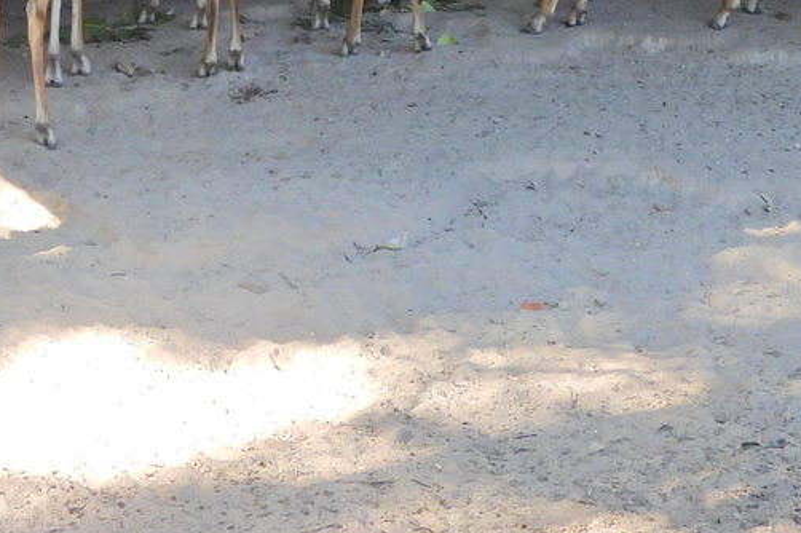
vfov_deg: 6.8
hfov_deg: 10.3
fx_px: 4425
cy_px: -204
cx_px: 227
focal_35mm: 199
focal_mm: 13.4
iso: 220
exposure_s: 1/60
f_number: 3.5
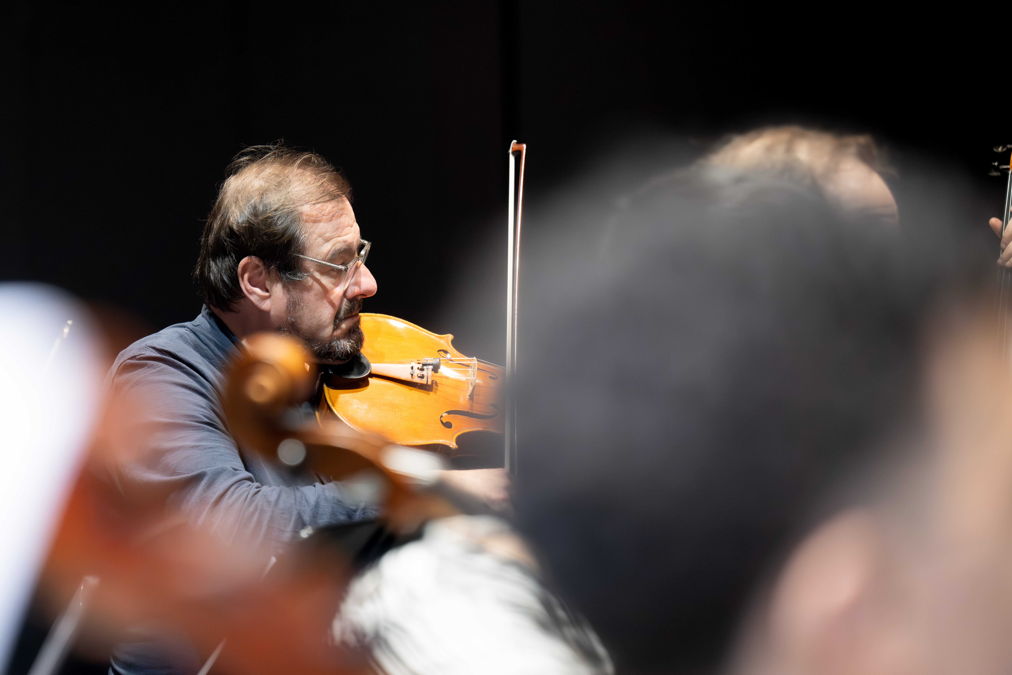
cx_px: 506
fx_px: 4919
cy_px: 338
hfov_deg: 11.7
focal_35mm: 175
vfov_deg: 7.8
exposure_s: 1/160
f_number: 2.8
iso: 4000
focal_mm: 175
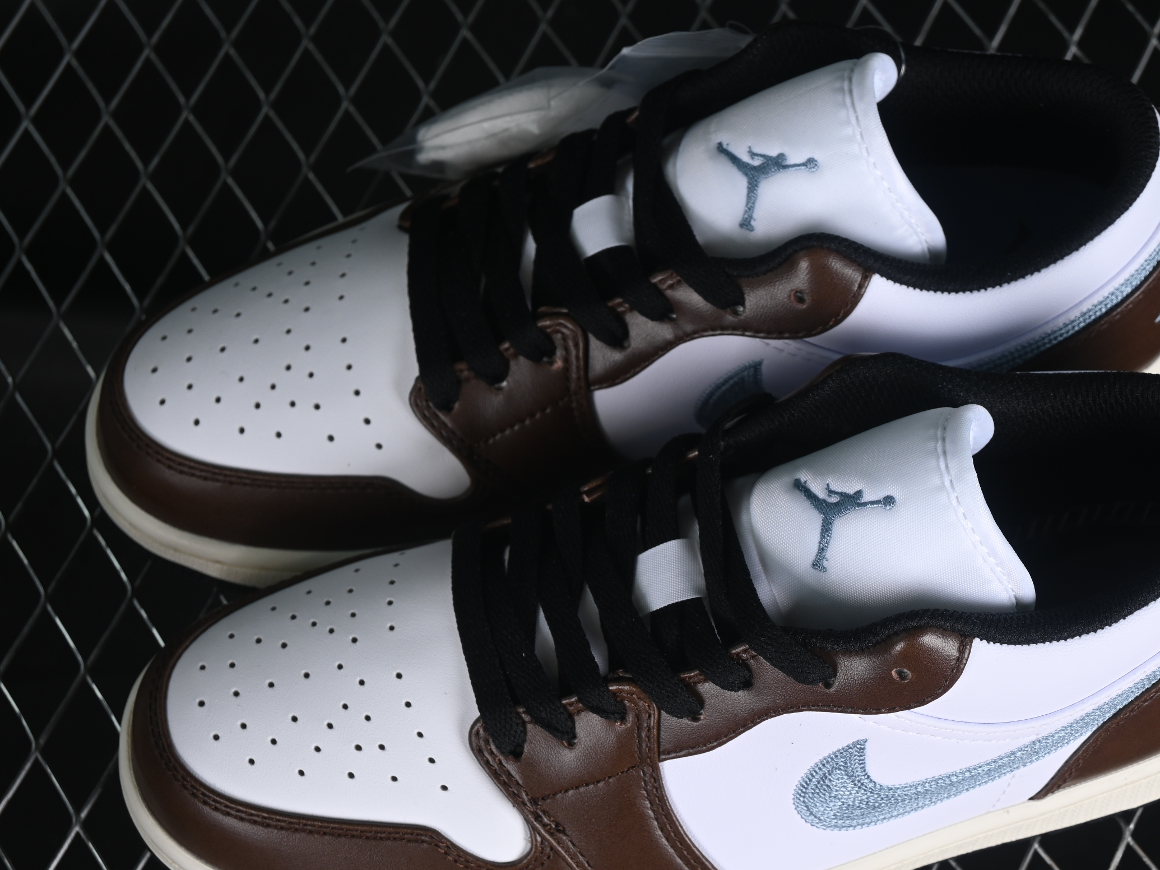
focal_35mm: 97
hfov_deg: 20.2
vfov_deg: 15.2
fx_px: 3250
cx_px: 710
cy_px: 498
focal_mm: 50
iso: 160
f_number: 7.1
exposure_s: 1/60
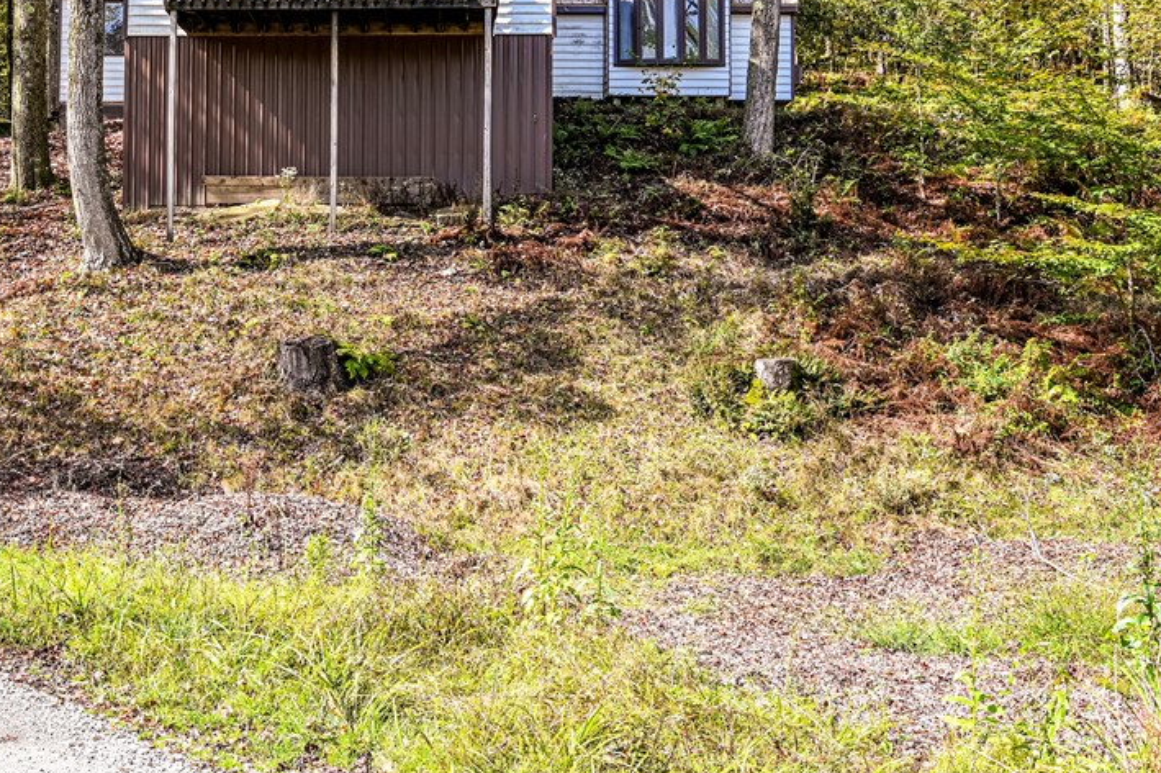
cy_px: 206
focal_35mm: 46
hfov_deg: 41.7
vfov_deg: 28.8
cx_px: 320
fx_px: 1483
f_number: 9
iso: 100
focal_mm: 30
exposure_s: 1/50
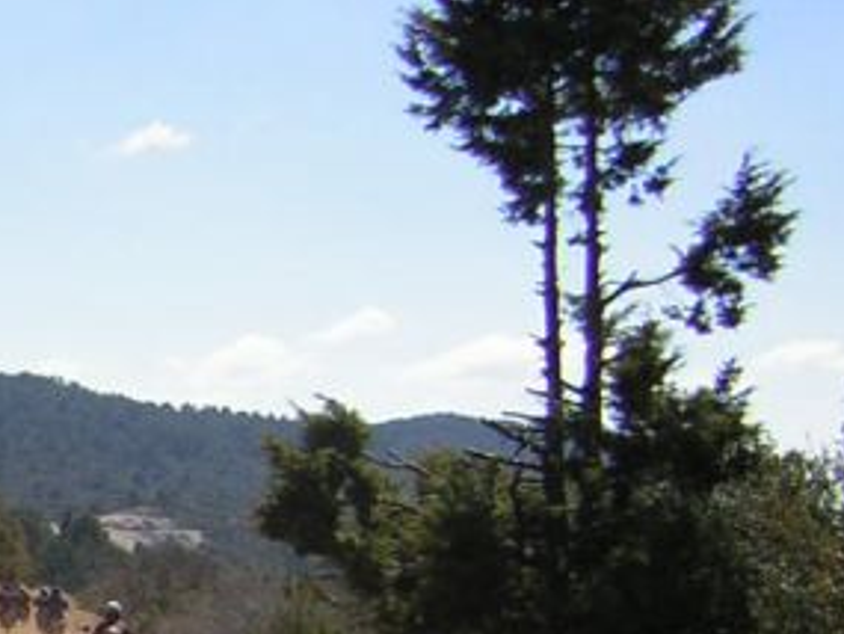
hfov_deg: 18.9
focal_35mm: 101
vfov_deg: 14.5
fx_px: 2464
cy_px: 601
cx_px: -24
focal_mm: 4.7
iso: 50
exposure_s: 1/442
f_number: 5.2
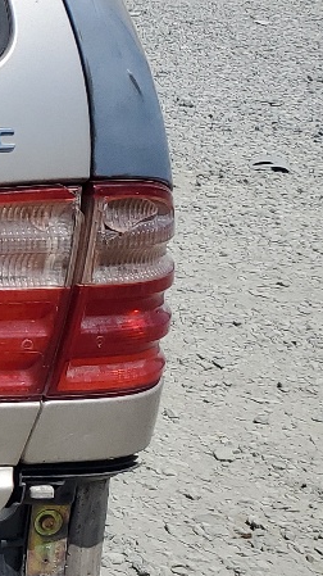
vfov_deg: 21.1
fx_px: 1540
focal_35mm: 101
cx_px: -652
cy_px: 195
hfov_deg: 9.4
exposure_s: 1/5000
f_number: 1.5
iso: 50
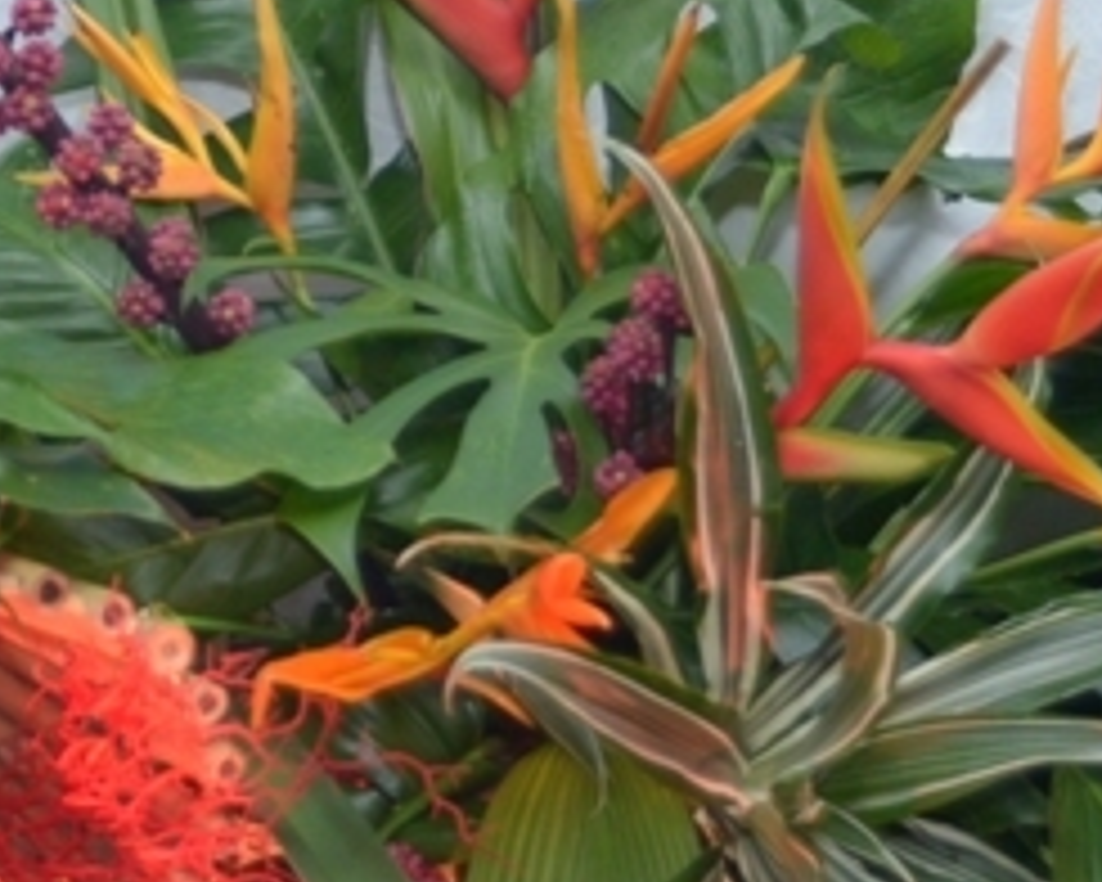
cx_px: -189
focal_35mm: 196
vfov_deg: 7.7
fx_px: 6393
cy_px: -482
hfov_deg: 9.7
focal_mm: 50
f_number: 5.6
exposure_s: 1/125
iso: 1250
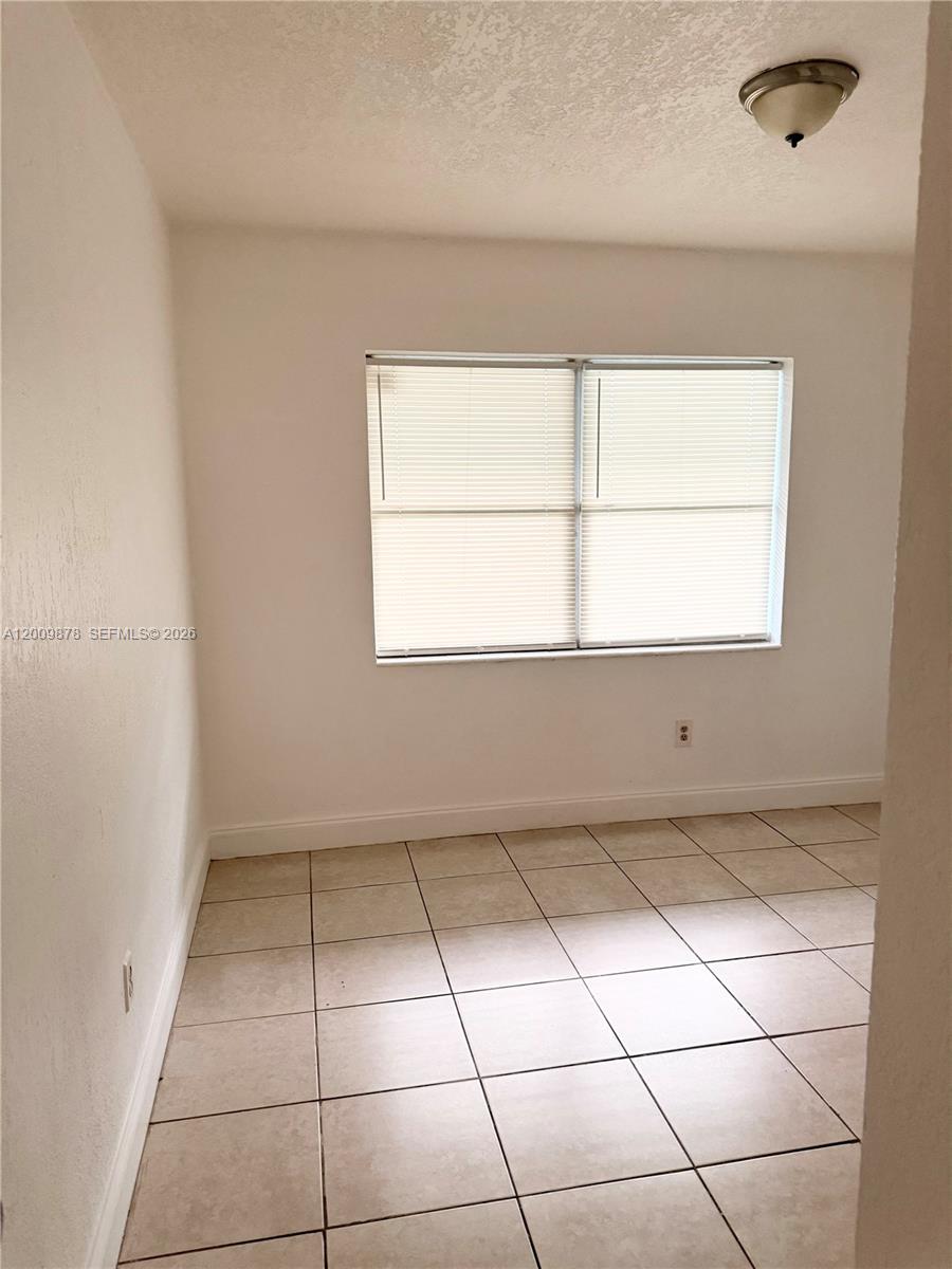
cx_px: 476
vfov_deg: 71.6
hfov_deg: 56.8
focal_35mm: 24
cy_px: 634
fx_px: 880
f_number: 1.78
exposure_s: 1/60
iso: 320
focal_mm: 6.76
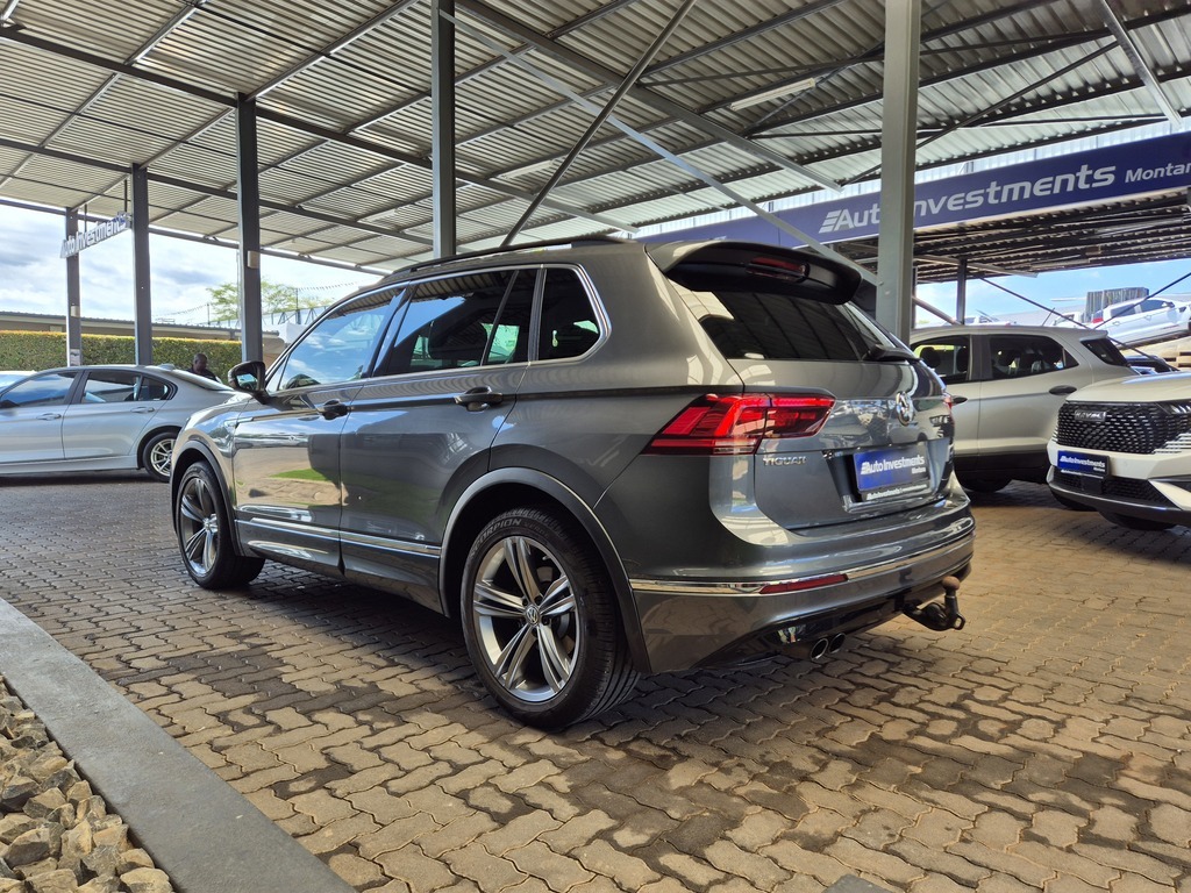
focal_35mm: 23
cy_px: 446
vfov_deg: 58.9
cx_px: 596
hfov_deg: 73.9
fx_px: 791
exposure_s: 1/306
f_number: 1.8
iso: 25
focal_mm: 5.4
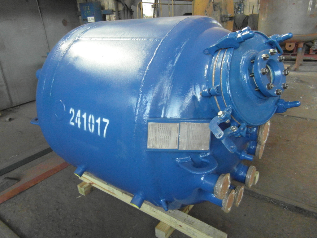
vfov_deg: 56.8
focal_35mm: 24
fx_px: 220
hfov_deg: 71.6
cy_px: 119
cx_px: 158
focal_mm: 4
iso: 400
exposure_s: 1/30
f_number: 3.2
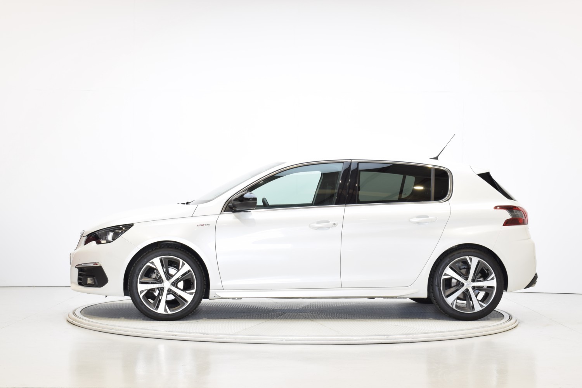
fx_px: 1091
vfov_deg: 20.2
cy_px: 194
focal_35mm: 68
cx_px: 291
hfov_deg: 29.9
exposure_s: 1/4
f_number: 10
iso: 100
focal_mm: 45
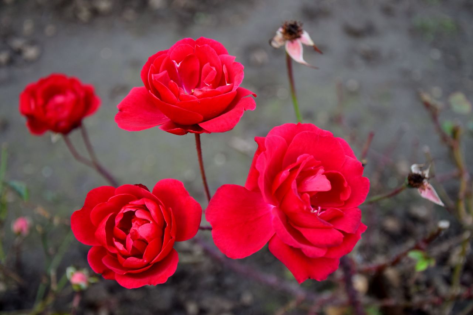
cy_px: 158
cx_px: 236
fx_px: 788
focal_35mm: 60
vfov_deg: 22.6
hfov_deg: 33.4
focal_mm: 40
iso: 400
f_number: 4.5
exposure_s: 1/80
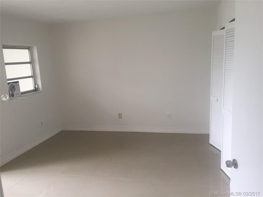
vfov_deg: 48.2
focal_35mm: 29
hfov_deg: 61.7
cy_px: 98
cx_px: 132
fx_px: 220
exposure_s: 1/30
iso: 40
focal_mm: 4.15
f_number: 2.2
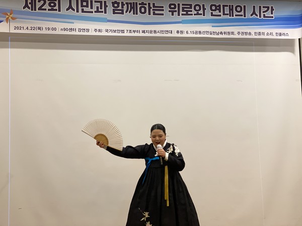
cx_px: 151
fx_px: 454
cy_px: 113
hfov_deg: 36.8
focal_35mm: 52
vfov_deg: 28.0
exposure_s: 1/60
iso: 125
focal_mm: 6
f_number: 2
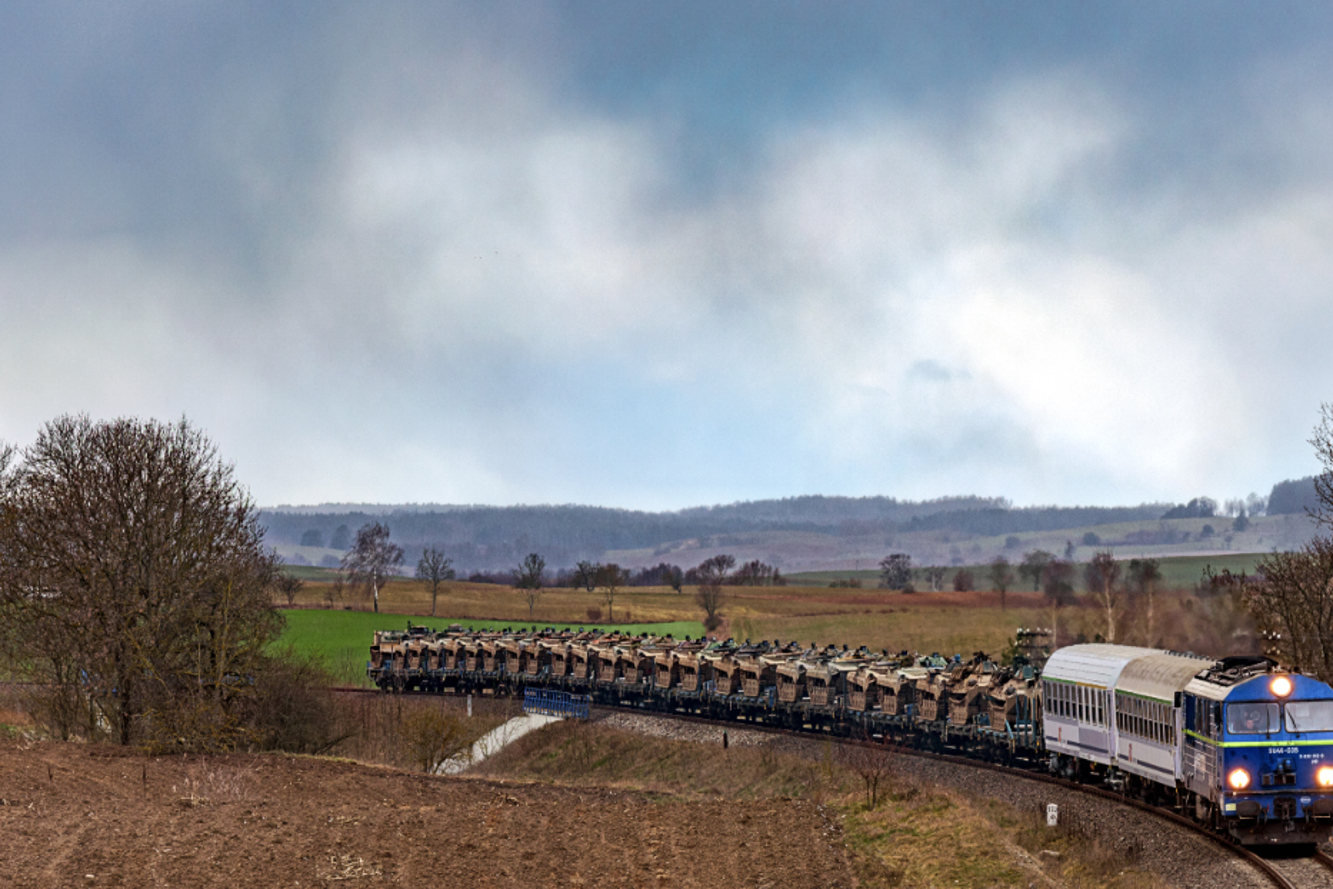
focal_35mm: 247
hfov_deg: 8.3
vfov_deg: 5.6
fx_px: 9145
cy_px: 555
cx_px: 793
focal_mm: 180
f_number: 9
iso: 400
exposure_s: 1/500
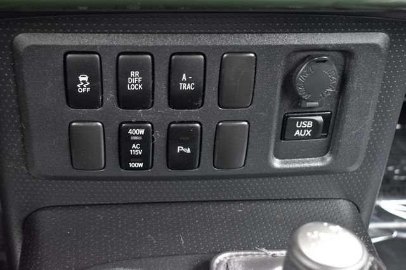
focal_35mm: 57
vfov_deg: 23.8
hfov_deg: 35.1
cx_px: 203
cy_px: 135
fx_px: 642
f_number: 6.3
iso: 1400
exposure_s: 1/15
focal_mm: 38
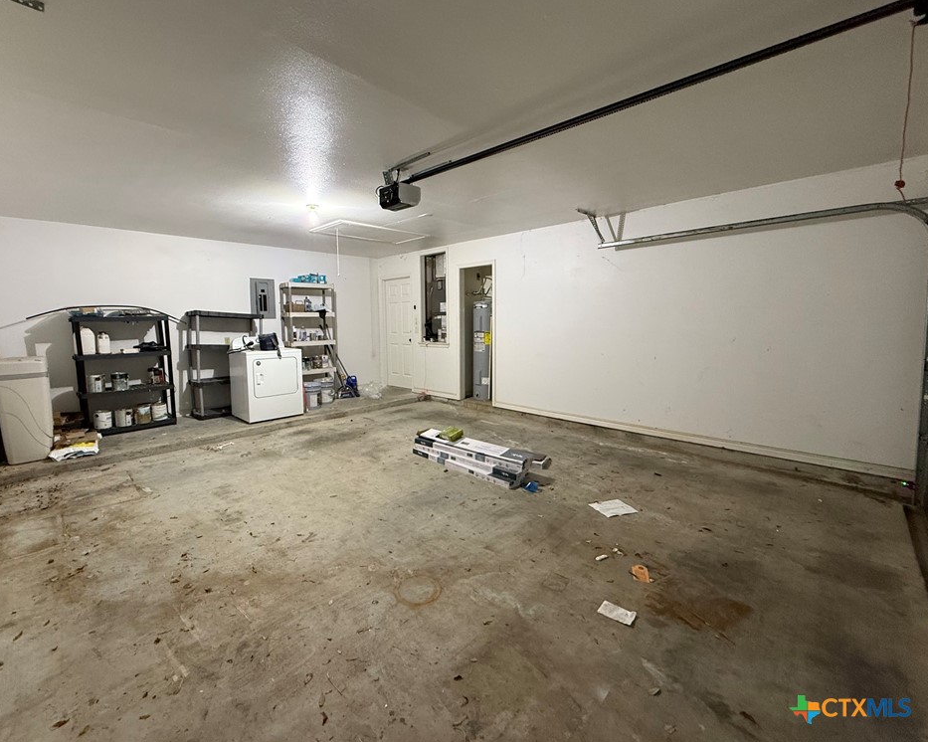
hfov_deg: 96.6
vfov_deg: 84.0
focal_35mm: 15
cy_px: 362
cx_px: 426
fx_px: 412
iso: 400
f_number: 2.2
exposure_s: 1/60
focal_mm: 2.22
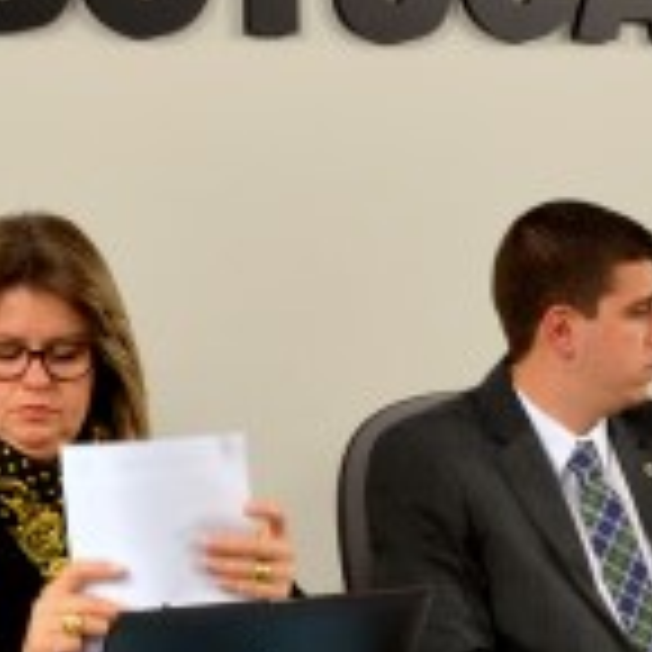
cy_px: 238
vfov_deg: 11.5
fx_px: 3239
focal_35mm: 152
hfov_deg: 11.5
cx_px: 463
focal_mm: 24
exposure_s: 1/50
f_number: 5.6
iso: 400
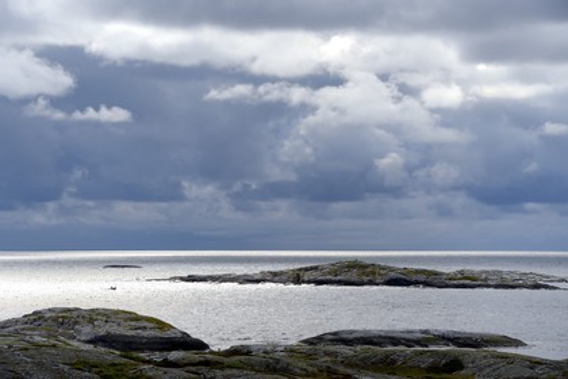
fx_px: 2603
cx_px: 284
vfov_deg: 8.3
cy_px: 190
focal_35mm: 165
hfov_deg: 12.5
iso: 200
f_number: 11
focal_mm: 165
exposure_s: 1/400
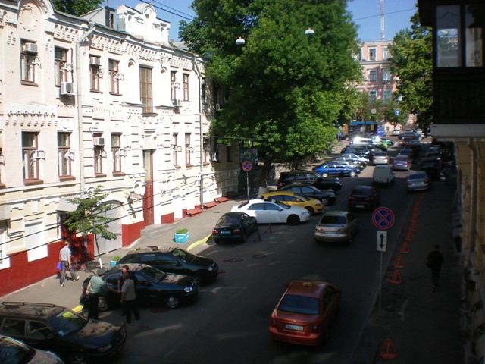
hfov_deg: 49.0
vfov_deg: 37.7
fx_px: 532
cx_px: 242
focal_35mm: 38
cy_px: 182
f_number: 4.6
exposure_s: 1/400
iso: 64
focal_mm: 6.3
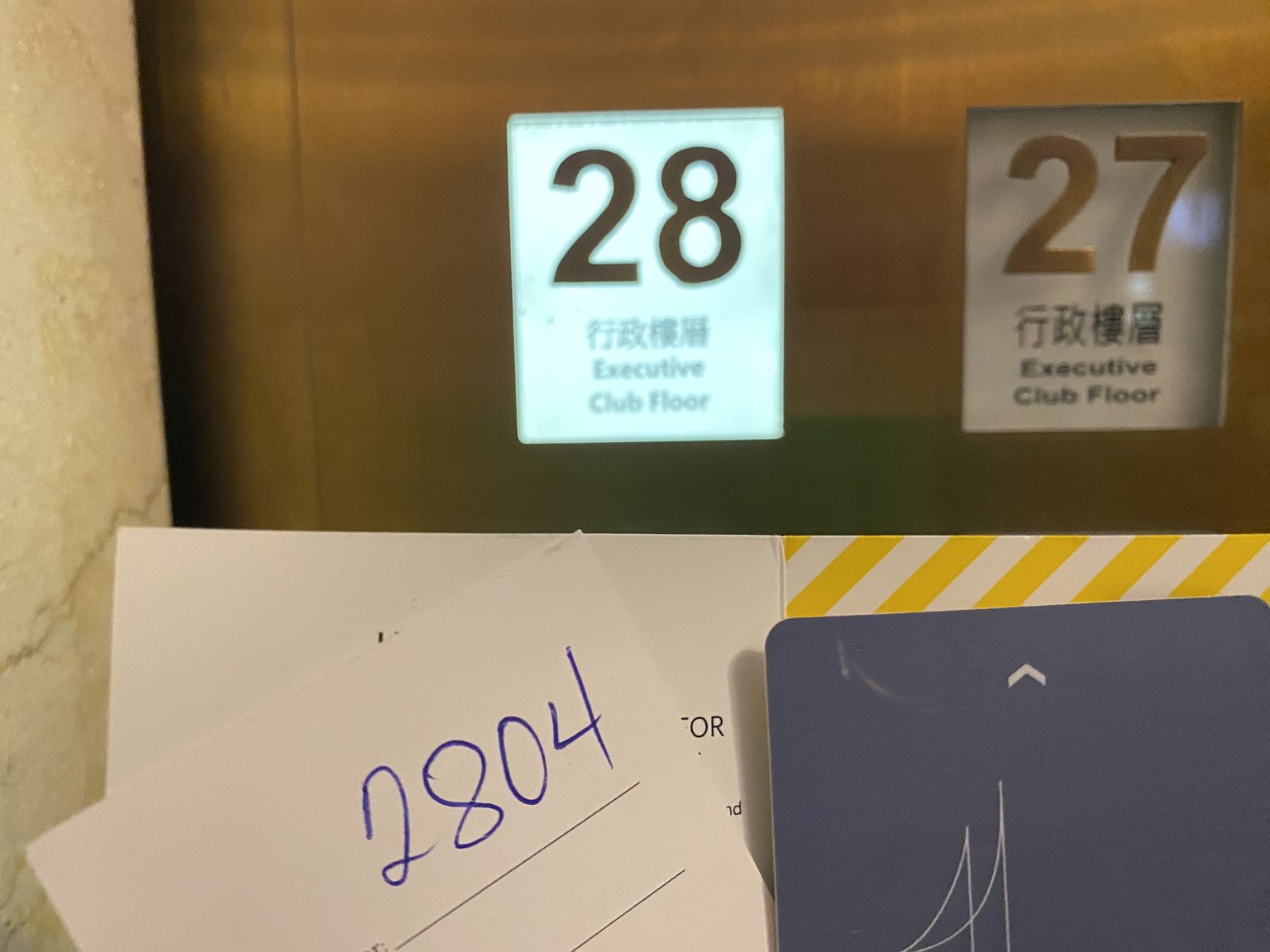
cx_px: 635
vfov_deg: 54.9
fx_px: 917
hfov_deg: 69.4
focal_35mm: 25
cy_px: 476
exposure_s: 1/52
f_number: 1.8
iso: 400
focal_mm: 4.25
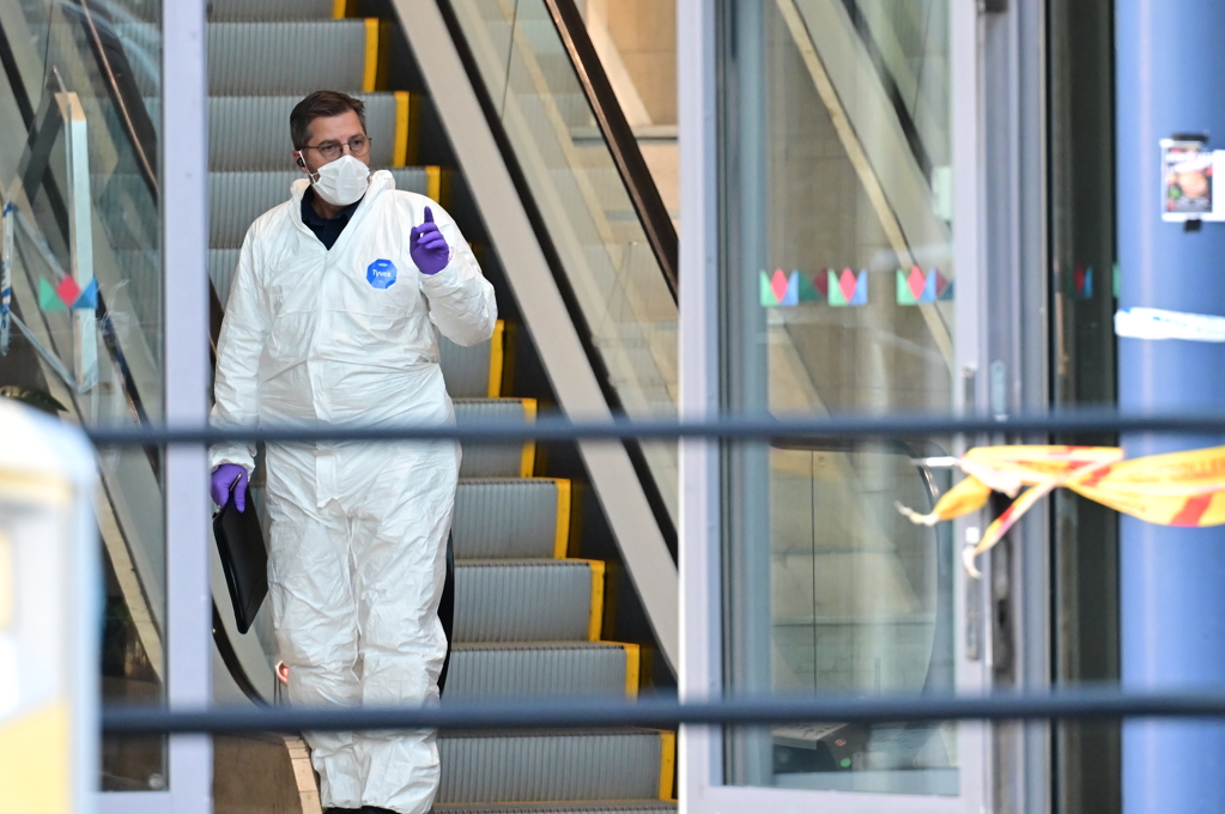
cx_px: 760
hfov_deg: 5.2
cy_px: 445
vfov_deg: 3.4
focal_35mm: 399
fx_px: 13564
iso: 2800
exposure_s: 1/800
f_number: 3.2
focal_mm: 200
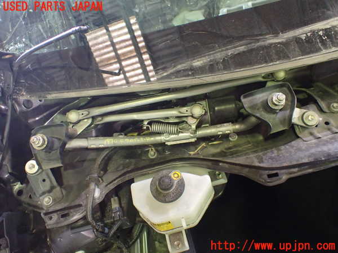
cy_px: 126
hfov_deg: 60.0
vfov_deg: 46.8
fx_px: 293
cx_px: 169
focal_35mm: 30
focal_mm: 5.4
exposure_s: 1/30
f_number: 2.3
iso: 800
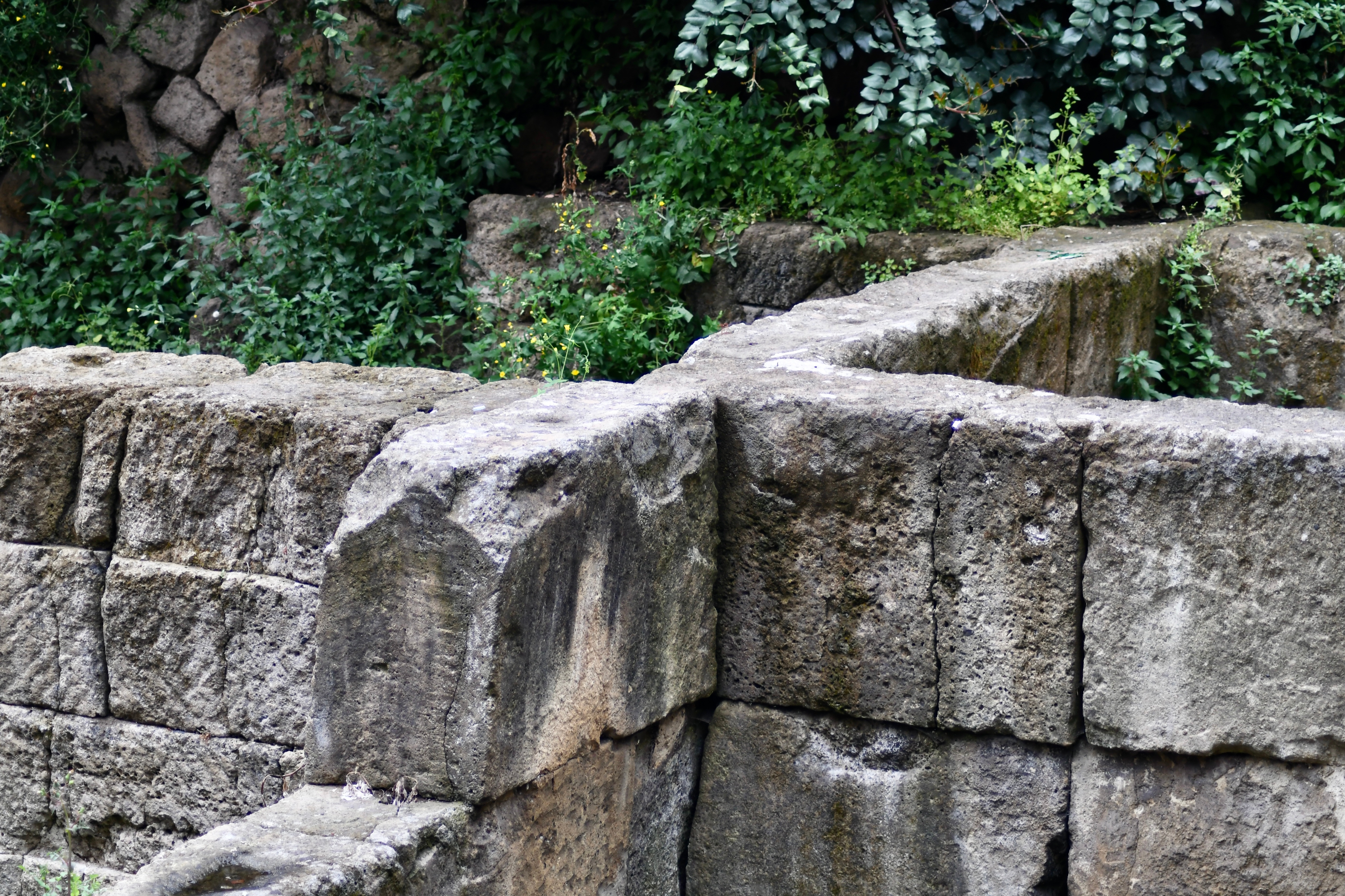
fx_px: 3923
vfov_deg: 13.0
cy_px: 448
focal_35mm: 105
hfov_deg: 19.5
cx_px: 672
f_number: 4
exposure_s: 1/250
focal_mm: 70
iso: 400
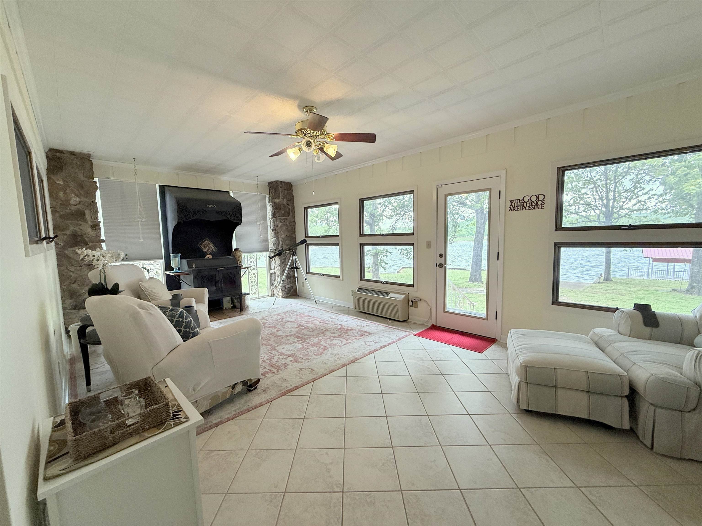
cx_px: 351
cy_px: 263
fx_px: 284
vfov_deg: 85.7
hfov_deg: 102.1
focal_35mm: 14
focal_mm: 2.22
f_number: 2.2
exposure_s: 1/120
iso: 200
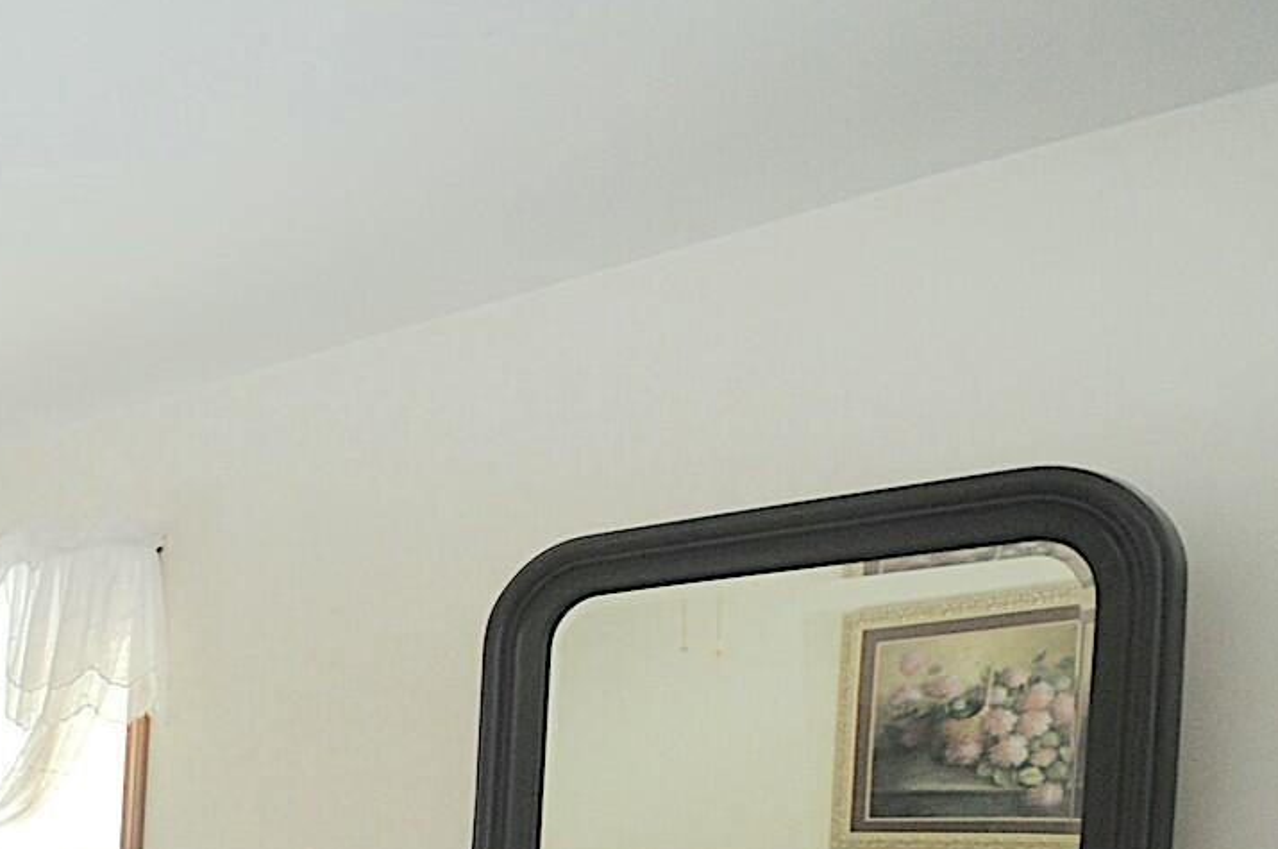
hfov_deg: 31.0
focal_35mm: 45
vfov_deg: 27.4
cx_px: -484
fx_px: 1596
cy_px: 919
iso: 400
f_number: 3.5
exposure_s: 1/250
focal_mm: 10
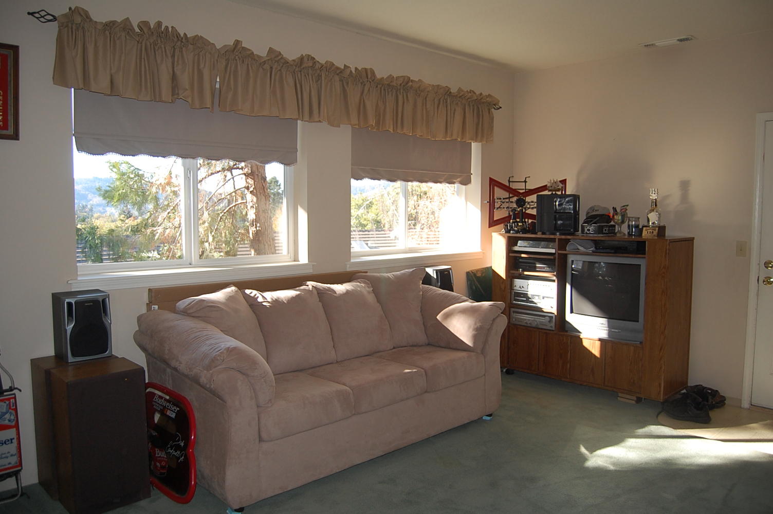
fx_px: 579
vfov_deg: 47.8
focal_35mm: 27
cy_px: 257
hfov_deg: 67.4
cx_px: 386
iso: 400
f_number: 3.5
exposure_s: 1/250
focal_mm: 18
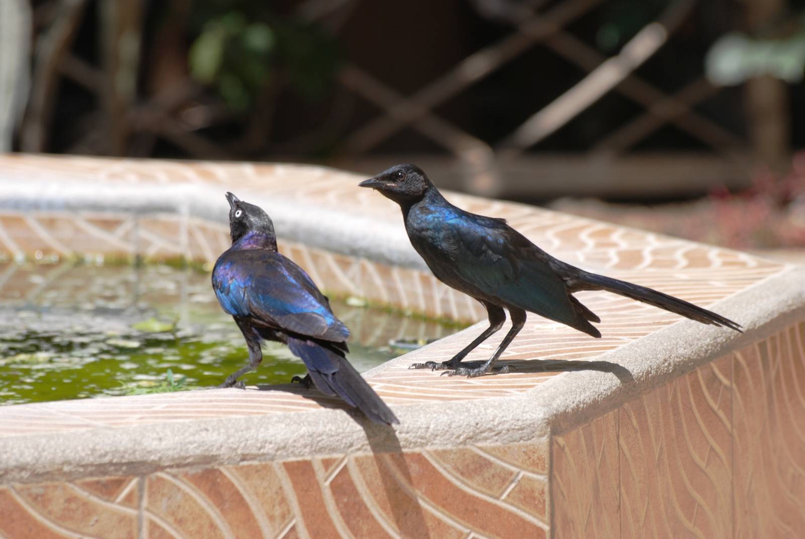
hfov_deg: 5.7
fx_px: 8059
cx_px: 402
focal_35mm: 360
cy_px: 270
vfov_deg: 3.8
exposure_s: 1/200
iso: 100
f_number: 8
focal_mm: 240
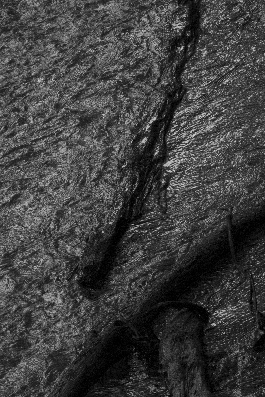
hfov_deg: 7.0
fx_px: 2176
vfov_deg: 10.4
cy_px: 243
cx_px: 139
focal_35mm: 197
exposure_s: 1/125
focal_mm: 40.05
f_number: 10
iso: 2500
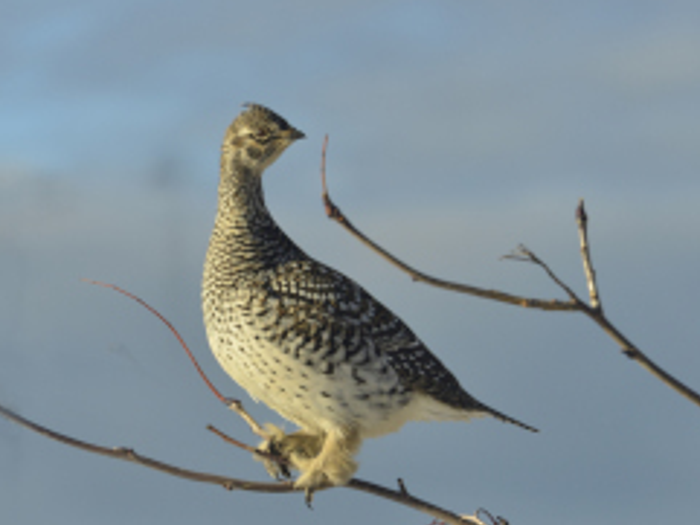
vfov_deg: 2.8
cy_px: 290
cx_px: 276
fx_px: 10885
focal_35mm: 538
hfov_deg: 3.7
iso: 200
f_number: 9
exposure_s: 1/320
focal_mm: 300
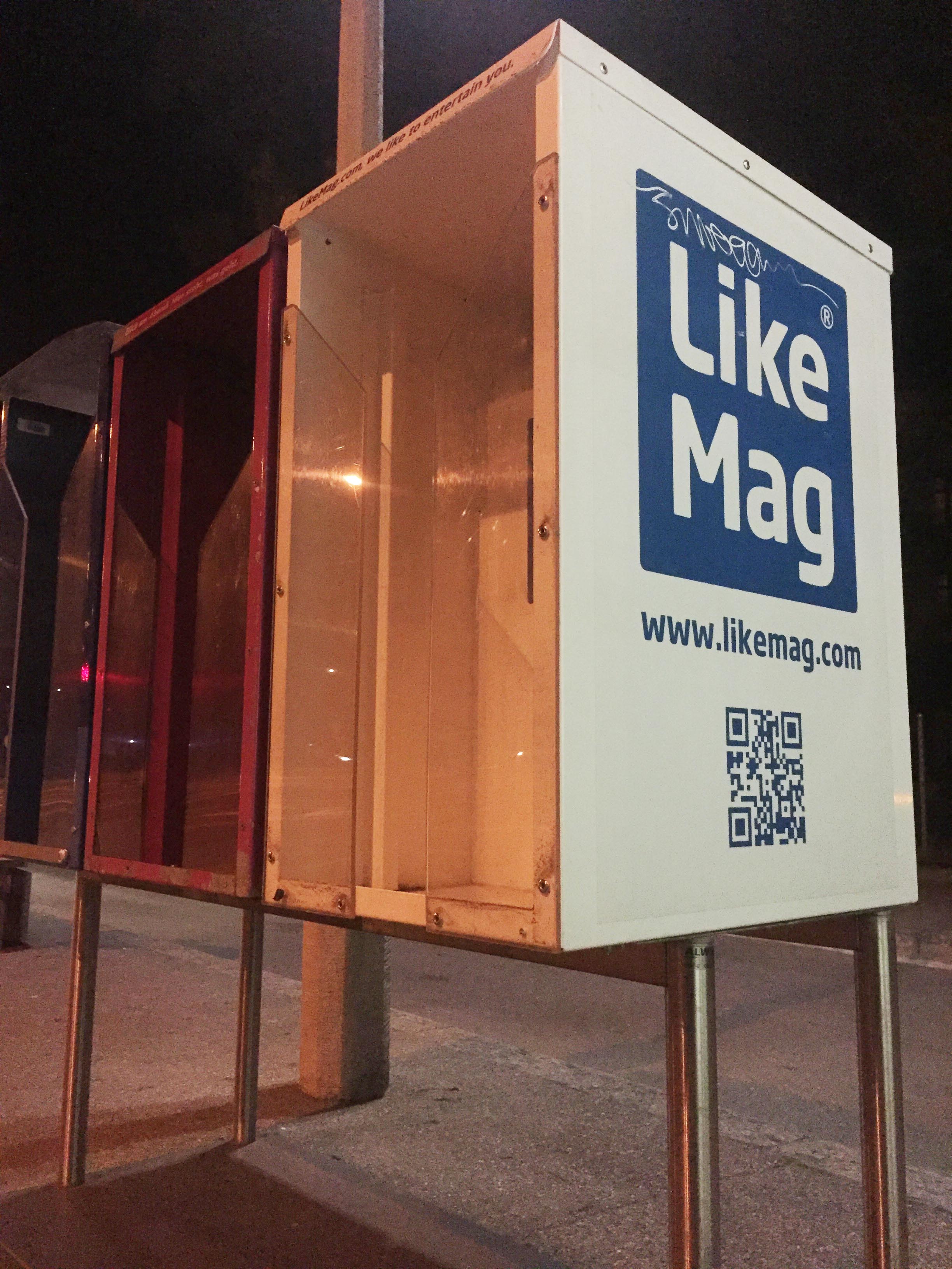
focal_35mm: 29
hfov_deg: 48.2
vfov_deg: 61.7
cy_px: 634
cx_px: 476
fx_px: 1063
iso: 320
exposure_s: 1/17
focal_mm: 4.15
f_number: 2.2
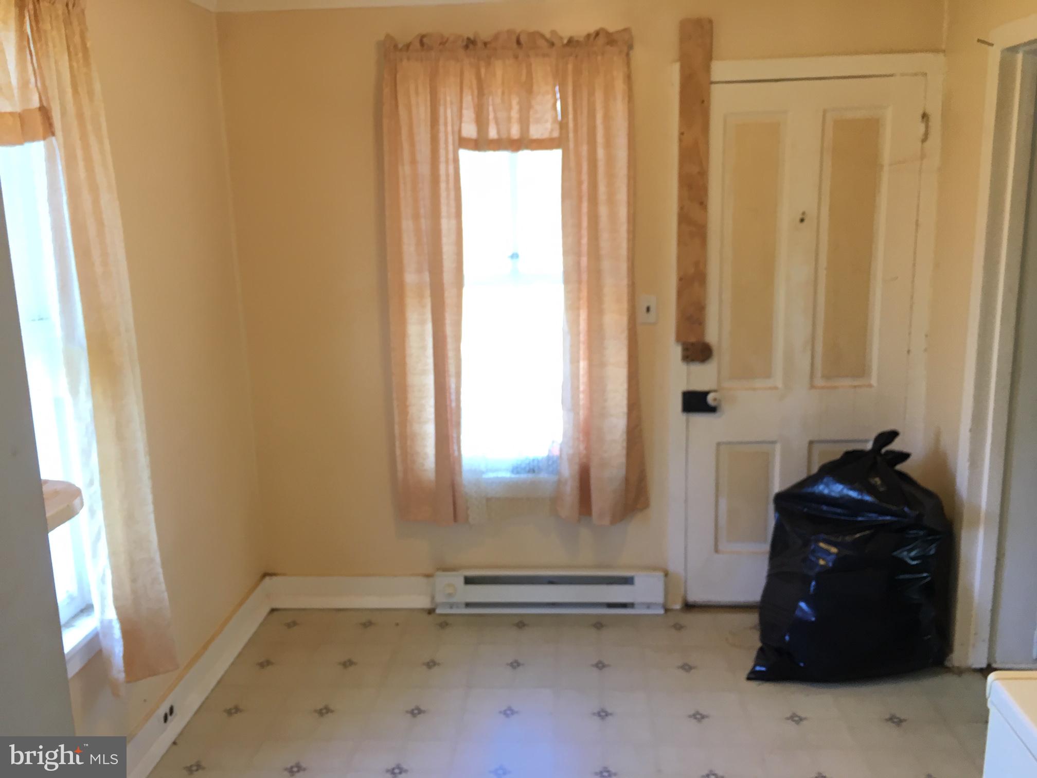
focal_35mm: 29
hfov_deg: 61.7
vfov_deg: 48.2
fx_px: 869
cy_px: 389
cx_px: 518
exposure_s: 1/30
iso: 50
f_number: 2.2
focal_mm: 4.15
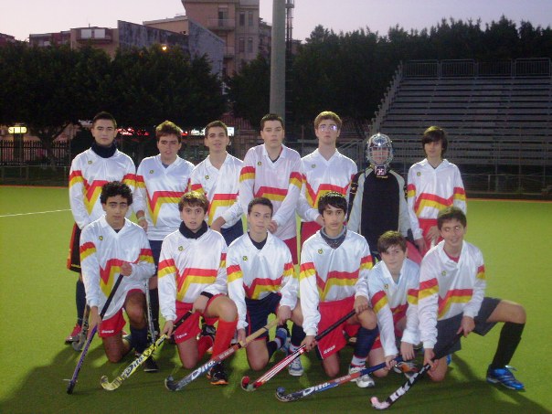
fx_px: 957
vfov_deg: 24.4
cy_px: 207
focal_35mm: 60
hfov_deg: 32.2
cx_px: 276
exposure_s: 1/45
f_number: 3.4
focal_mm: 9.9
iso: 240
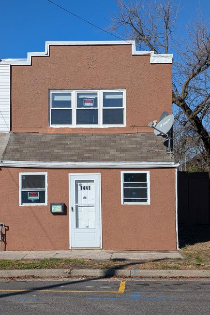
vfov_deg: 38.2
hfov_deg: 25.9
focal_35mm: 52
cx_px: 92
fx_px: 455
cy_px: 158
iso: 20
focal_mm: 6.9
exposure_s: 1/2488
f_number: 1.68
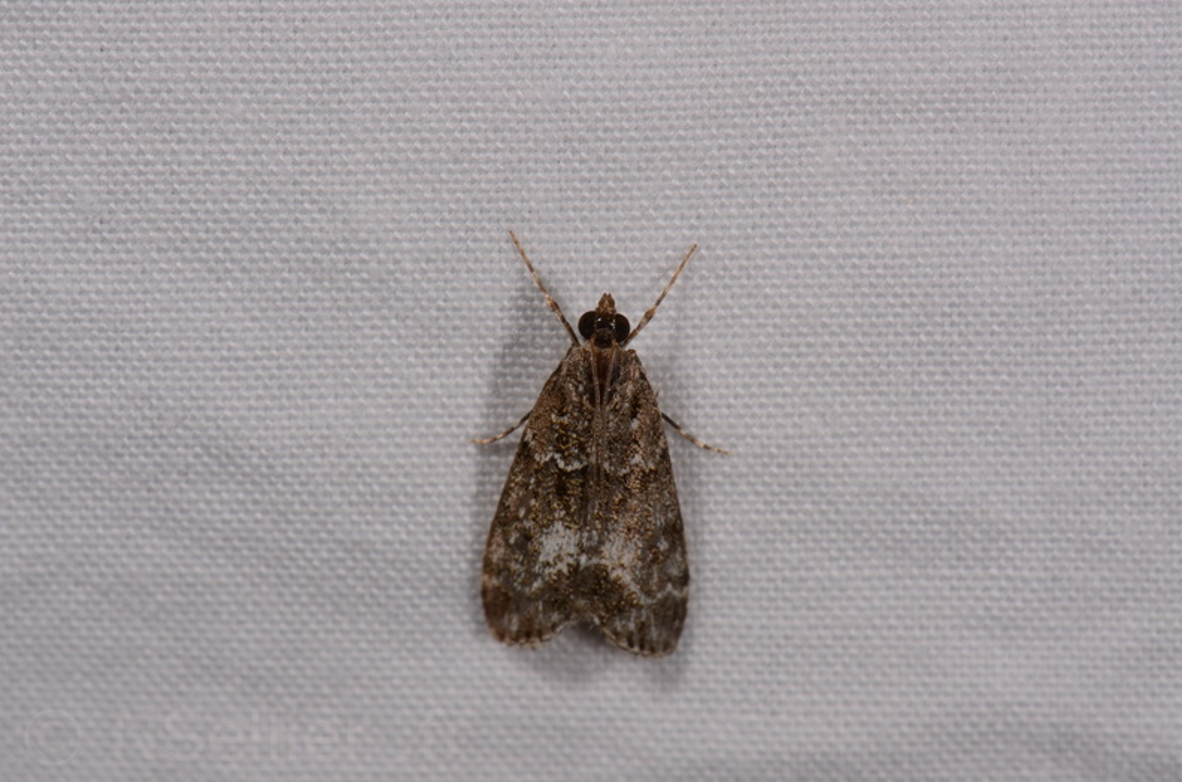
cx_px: 591
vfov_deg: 10.7
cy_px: 391
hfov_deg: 16.1
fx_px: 4176
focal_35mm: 128
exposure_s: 1/60
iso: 100
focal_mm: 85
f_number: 25
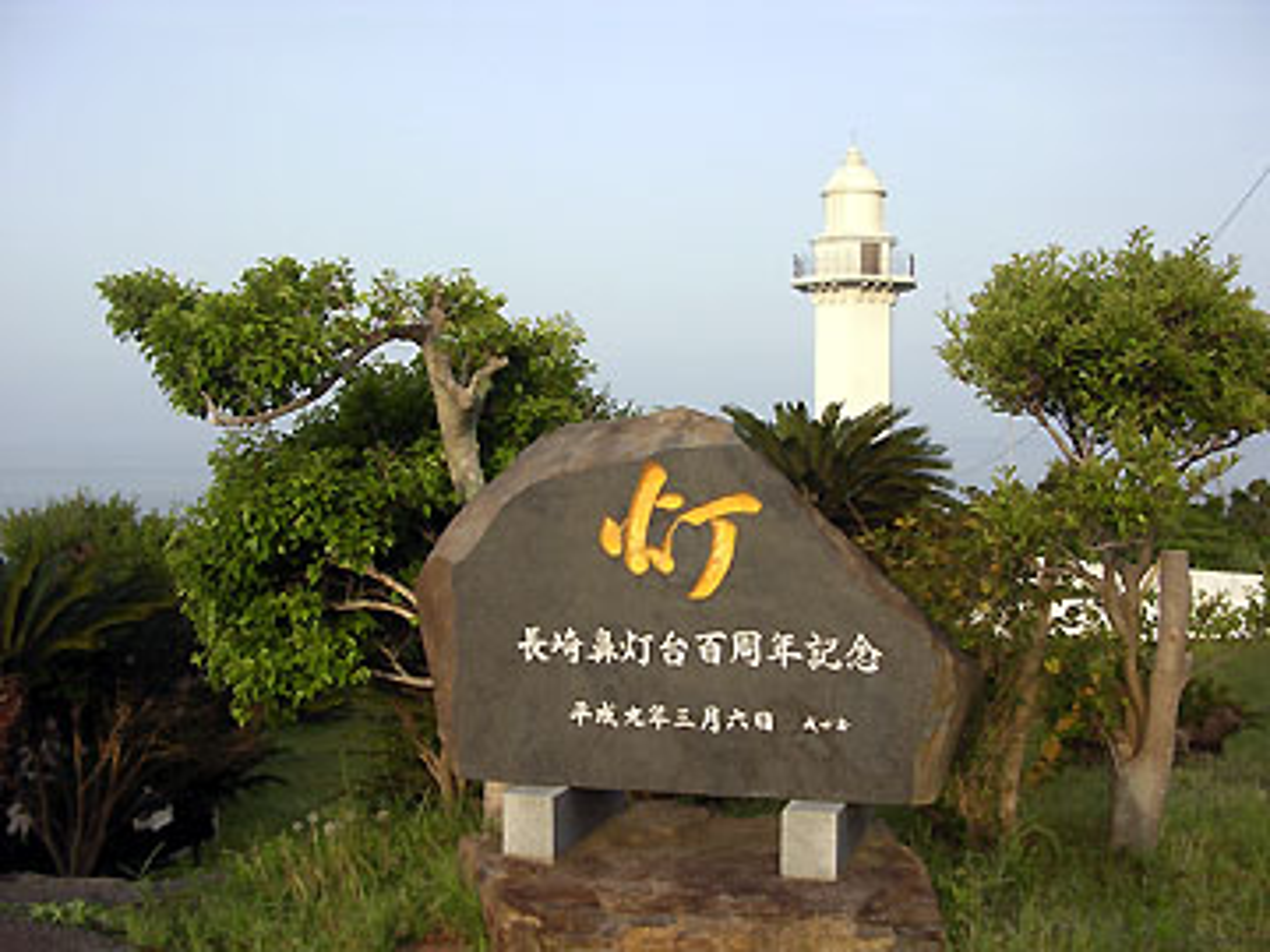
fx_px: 1394
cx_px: 635
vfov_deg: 37.7
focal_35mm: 38
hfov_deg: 49.0
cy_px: 476
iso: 100
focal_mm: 5.8
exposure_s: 1/412
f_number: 2.8
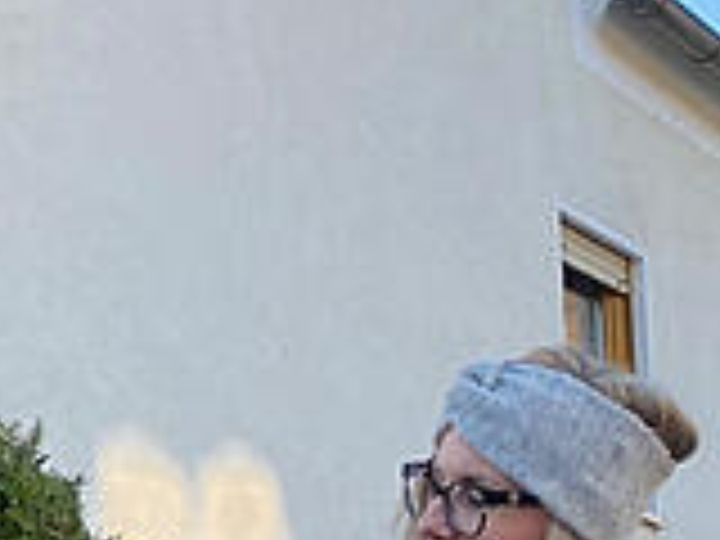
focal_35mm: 130
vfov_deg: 11.1
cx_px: -504
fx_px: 2704
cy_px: 716
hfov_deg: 13.8
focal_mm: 4.25
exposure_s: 1/179
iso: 32
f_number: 1.8
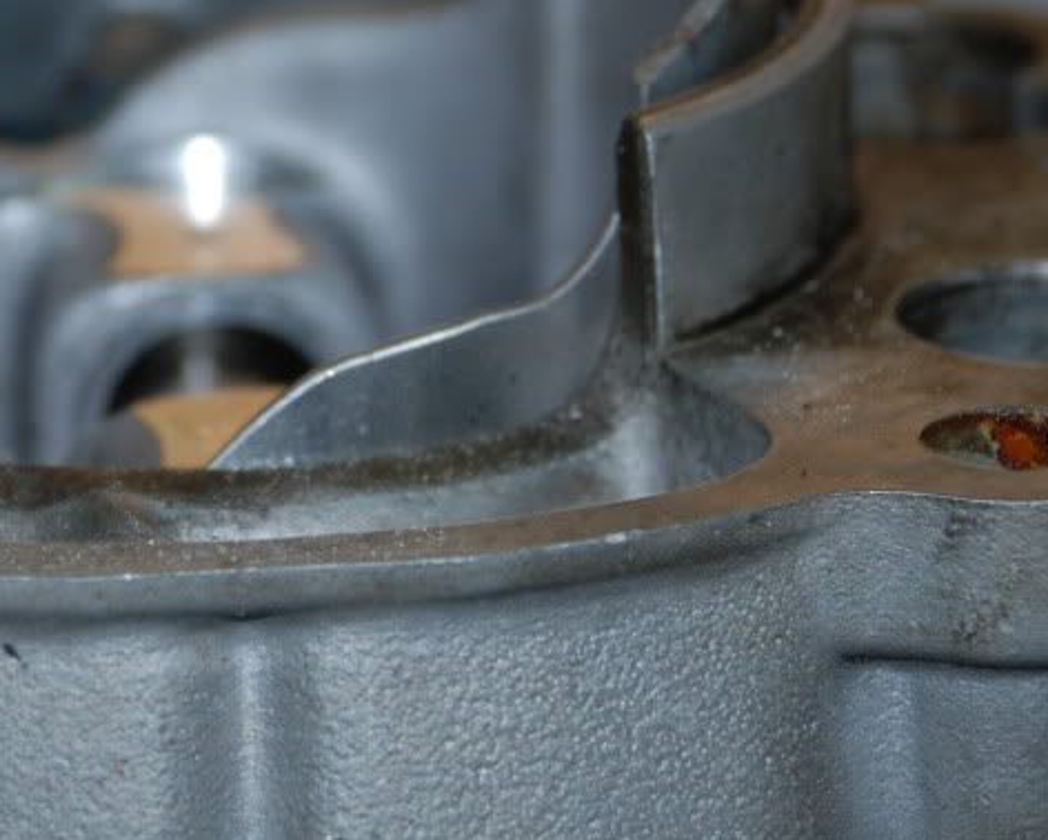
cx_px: 265
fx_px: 7106
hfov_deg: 8.4
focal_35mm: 229
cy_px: 259
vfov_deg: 6.8
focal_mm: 75
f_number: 5.6
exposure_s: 1/60
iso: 200
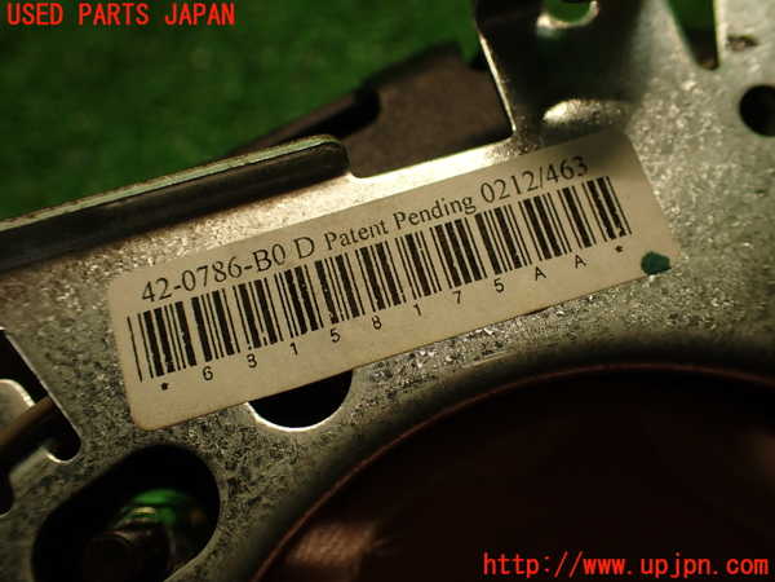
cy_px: 291
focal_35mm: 32
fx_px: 716
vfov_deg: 44.2
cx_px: 388
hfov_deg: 56.8
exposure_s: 1/60
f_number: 2.4
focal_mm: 5.79
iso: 160
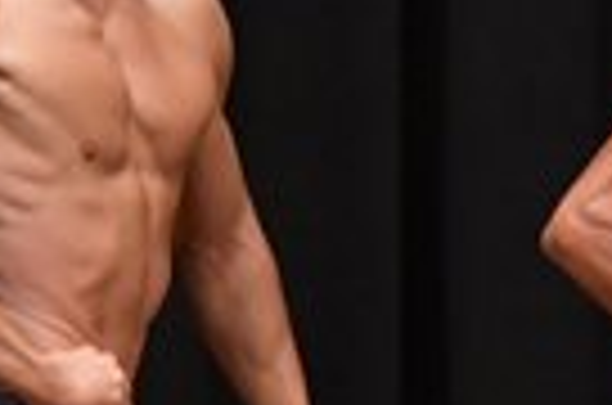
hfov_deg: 1.8
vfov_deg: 1.2
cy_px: 648
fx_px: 19589
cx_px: 839
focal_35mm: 1155
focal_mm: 135
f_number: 5.6
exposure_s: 1/400
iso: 5000
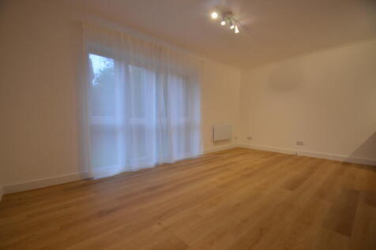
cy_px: 125
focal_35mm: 15
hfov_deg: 100.4
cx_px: 188
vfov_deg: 77.3
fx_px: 157
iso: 100
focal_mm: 10
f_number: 3.5
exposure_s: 1/13
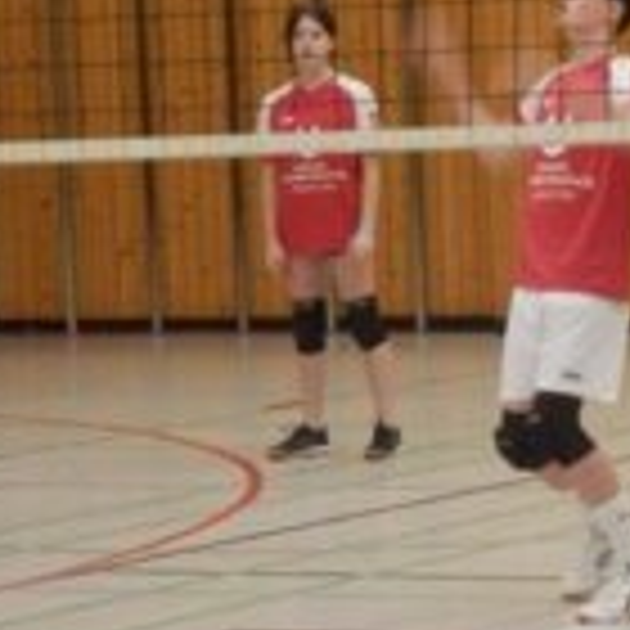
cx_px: 868
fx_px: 5045
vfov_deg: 7.1
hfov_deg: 7.1
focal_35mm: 245
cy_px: 220
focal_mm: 17.3
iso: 800
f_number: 4.9
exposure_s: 1/30
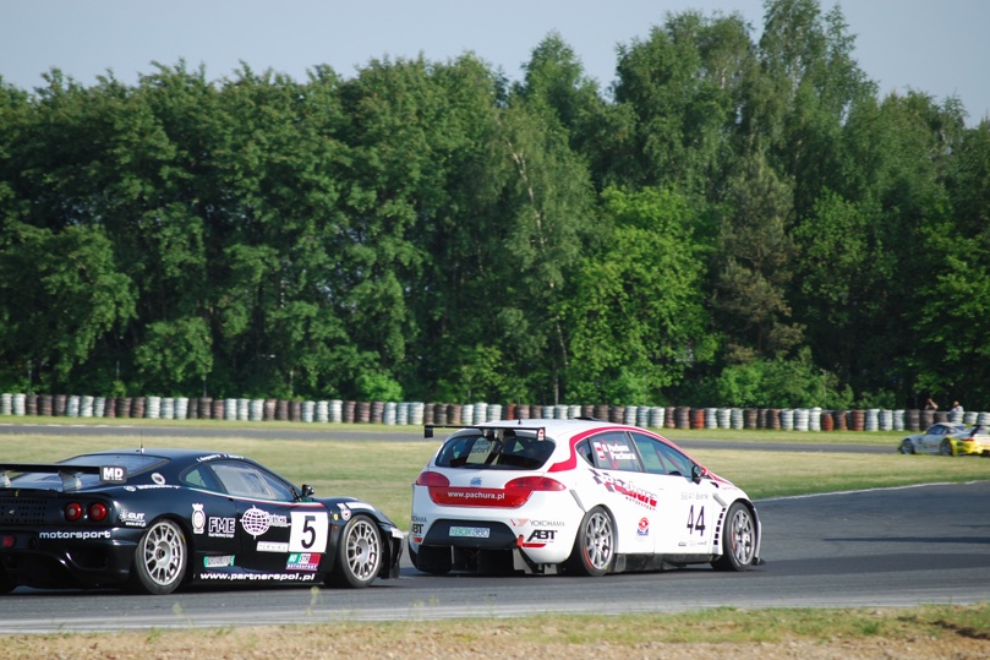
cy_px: 376
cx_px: 434
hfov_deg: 8.0
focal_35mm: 257
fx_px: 7054
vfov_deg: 5.4
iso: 200
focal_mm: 145
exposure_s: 1/640
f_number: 5.3
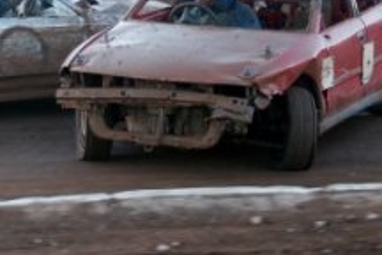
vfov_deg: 9.0
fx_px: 1602
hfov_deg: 13.6
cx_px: 113
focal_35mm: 151
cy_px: -14
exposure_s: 1/160
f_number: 4.5
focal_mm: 34
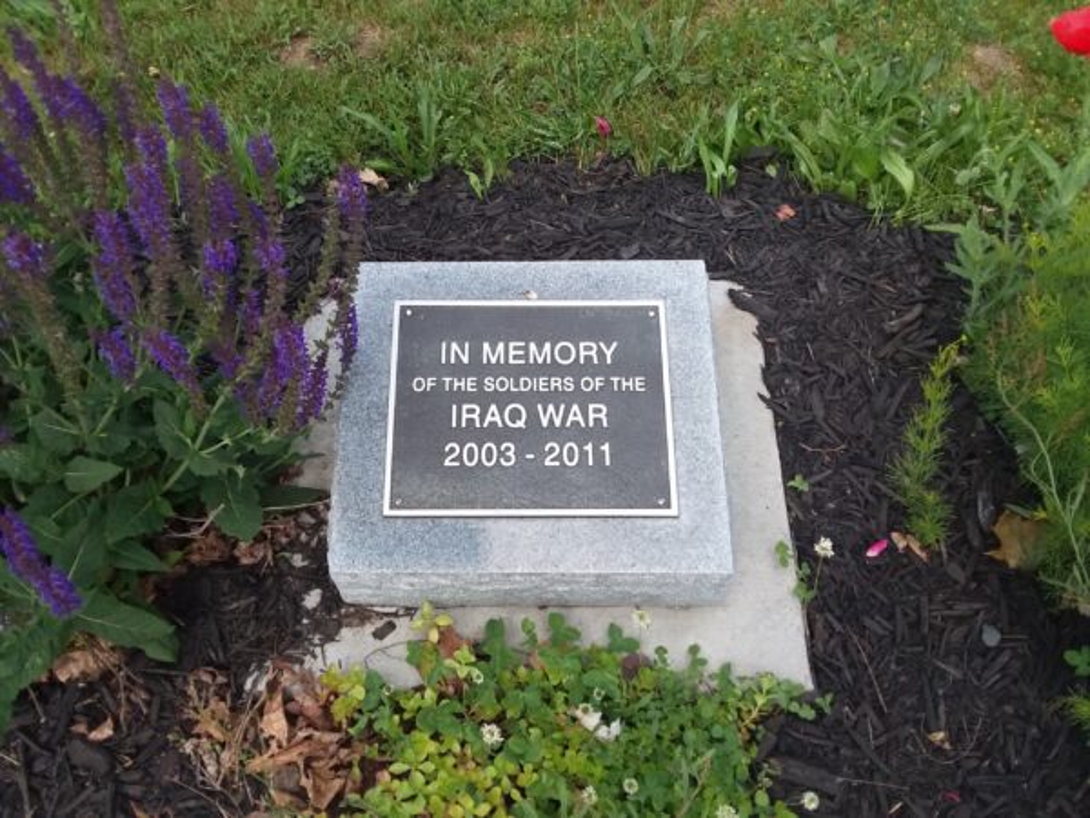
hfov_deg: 61.7
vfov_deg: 48.2
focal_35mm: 29
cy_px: 409
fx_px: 913
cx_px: 545
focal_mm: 2.47
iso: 40
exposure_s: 1/333
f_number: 1.9
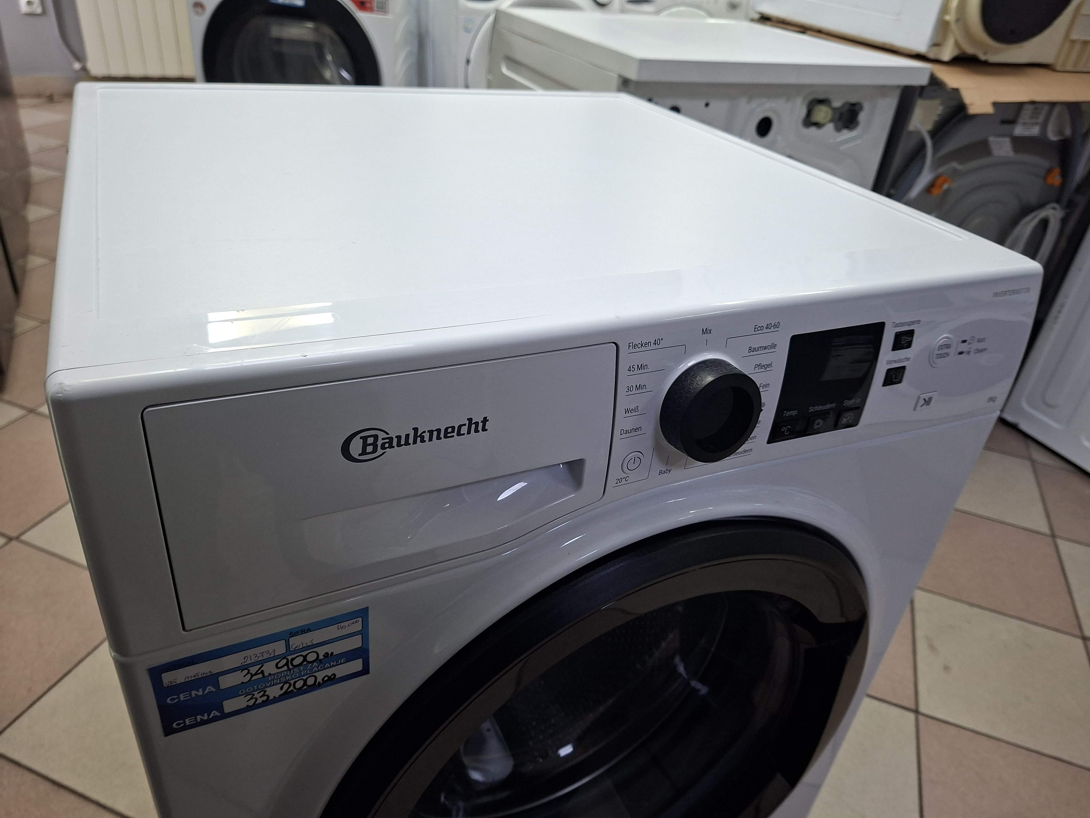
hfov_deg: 73.9
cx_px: 545
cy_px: 409
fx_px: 724
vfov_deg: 58.9
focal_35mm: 23
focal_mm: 5.54
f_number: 1.8
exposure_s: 1/100
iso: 250
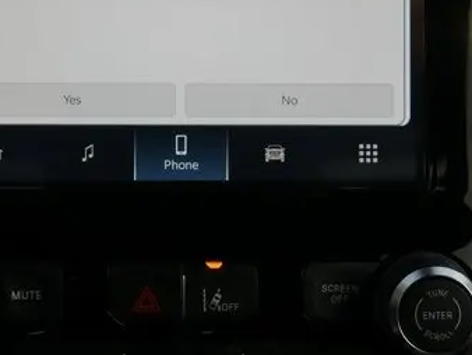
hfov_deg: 22.4
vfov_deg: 16.8
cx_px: 172
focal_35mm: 87
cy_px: 52
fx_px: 1187
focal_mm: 23
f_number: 5.1
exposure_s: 1/160
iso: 200
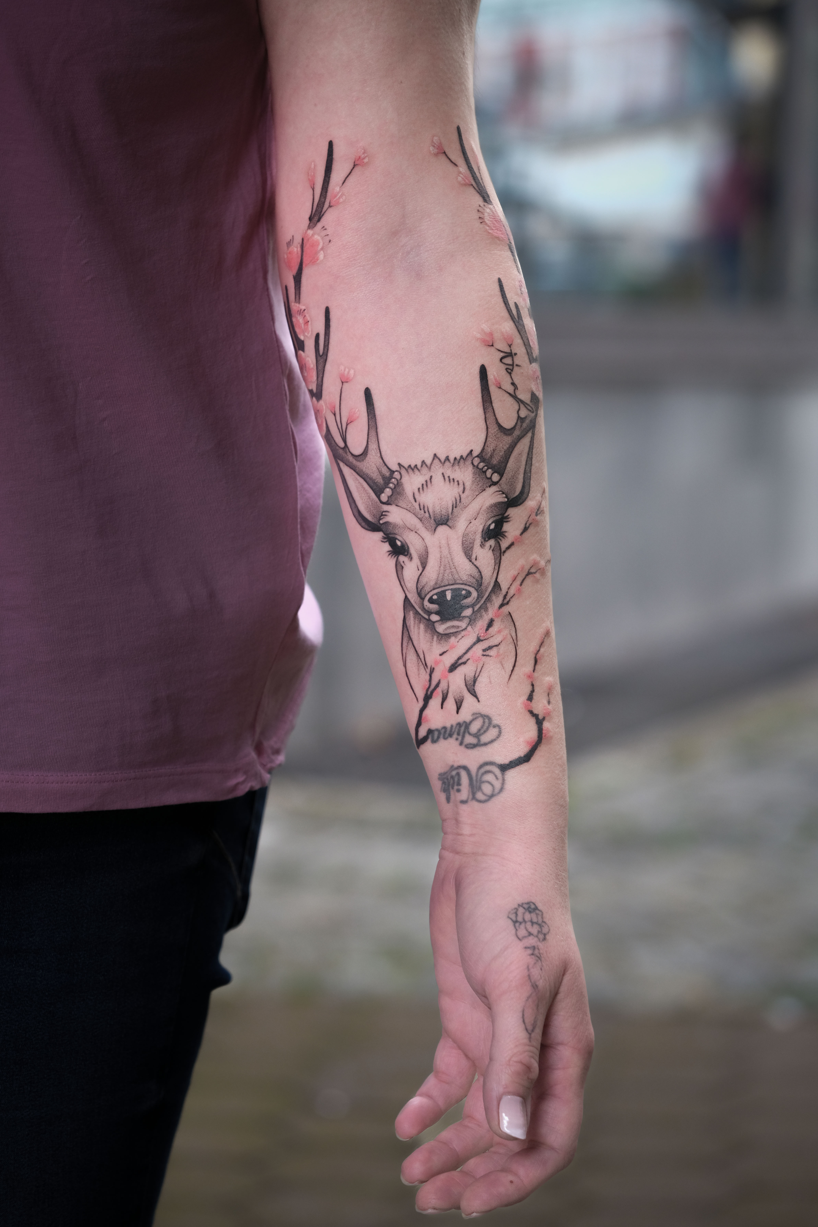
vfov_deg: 17.1
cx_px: 409
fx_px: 4090
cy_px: 614
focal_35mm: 120
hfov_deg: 11.4
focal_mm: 80
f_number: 4
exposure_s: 1/125
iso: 800
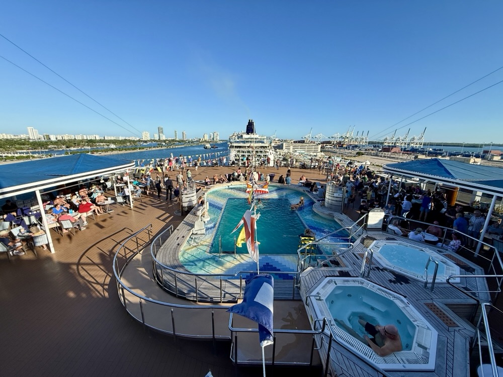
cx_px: 252
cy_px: 188
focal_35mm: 14
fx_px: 203
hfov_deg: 102.1
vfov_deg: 85.7
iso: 50
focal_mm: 2.22
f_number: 2.2
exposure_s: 1/2092
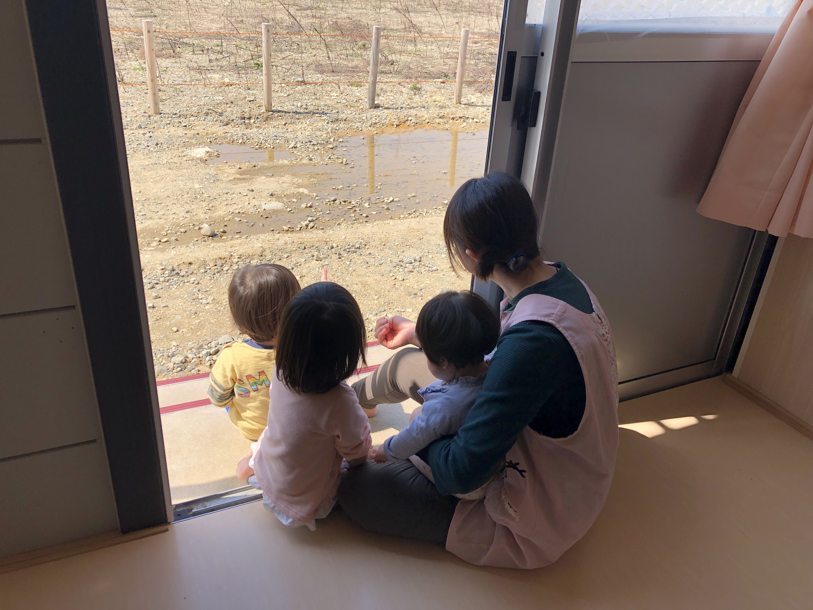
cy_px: 305
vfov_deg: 49.7
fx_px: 658
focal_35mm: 28
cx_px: 406
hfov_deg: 63.4
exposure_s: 1/960
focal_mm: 3.99
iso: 20
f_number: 1.8
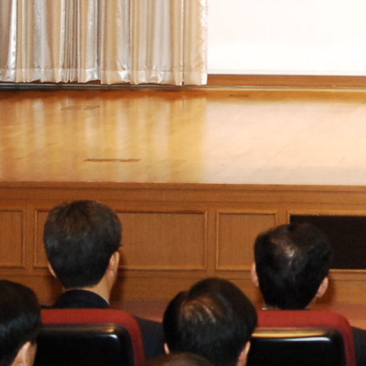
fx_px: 2081
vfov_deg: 9.9
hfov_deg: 9.7
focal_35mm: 174
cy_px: -69
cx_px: 605
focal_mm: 26
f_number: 4.5
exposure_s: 1/50
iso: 640
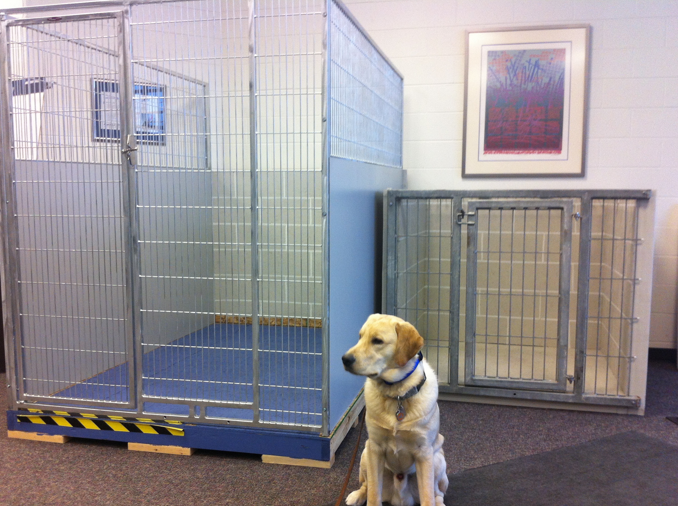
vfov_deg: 37.6
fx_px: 743
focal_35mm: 38
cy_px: 273
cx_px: 318
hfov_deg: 49.0
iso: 100
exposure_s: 1/15
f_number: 2.8
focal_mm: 3.85
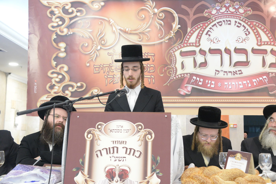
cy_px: 92
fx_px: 368
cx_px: 138
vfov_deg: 28.1
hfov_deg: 41.1
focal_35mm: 48
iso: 4000
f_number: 4.5
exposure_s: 1/50
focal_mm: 48
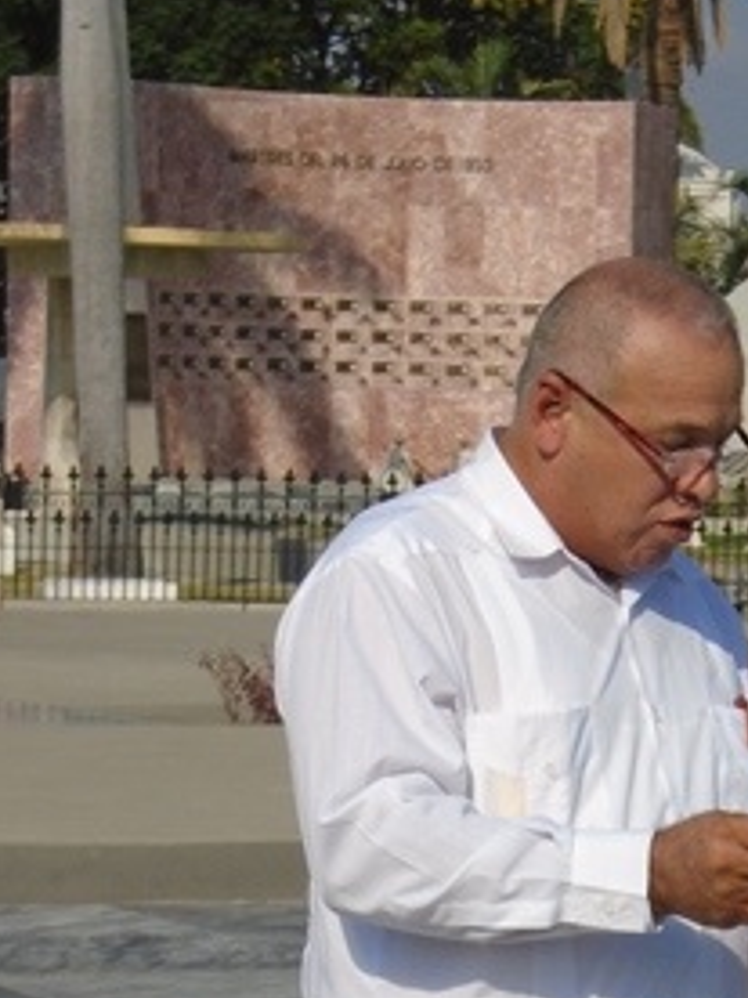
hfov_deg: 6.9
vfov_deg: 9.1
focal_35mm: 216
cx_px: 730
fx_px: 6223
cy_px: 1049
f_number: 12.8
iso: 100
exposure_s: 1/160
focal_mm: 16.4
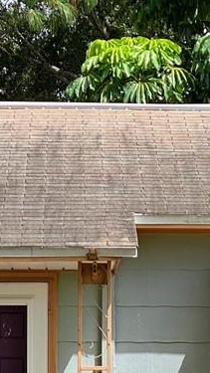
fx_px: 2395
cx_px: 59
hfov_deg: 5.0
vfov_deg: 8.9
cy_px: 299
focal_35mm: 242
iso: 20
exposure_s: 1/666
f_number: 2
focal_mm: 6
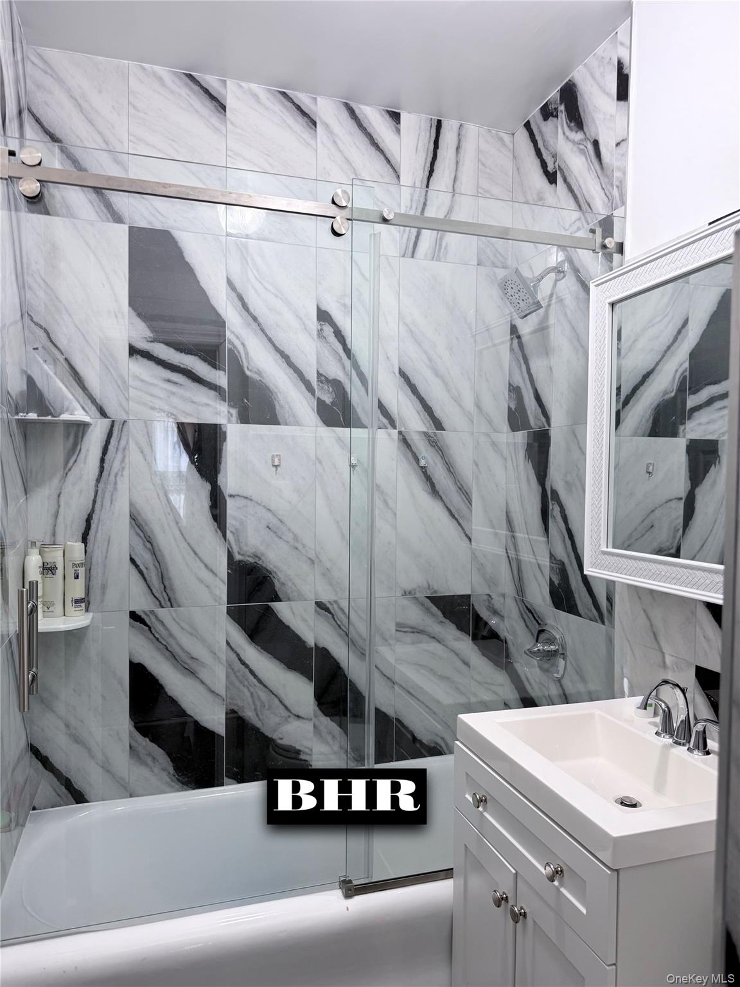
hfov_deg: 56.8
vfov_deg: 71.6
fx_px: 684
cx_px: 370
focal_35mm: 24
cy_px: 494
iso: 125
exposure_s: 1/60
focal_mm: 6.76
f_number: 1.78
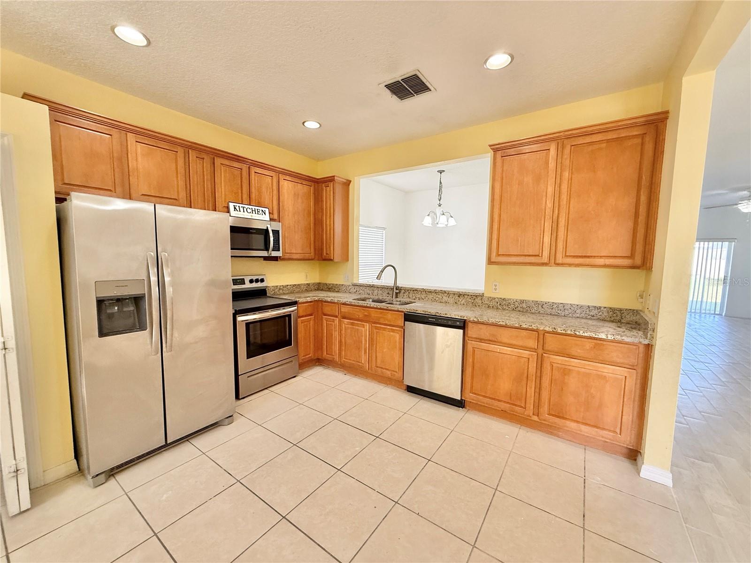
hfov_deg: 102.1
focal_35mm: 14
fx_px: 304
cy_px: 282
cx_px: 376
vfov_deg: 85.7
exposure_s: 1/120
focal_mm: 2.22
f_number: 2.2
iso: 200
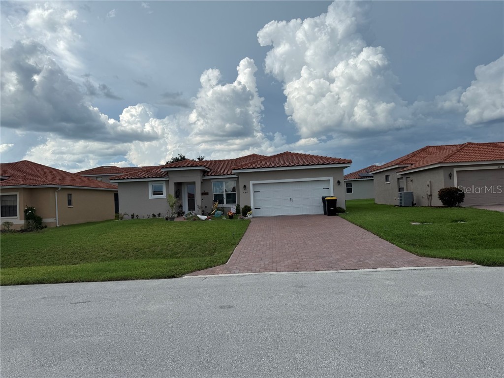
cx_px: 252
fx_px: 349
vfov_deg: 56.8
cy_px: 189
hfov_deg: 71.6
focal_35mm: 24
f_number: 1.78
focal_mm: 6.76
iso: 80
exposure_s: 1/6173
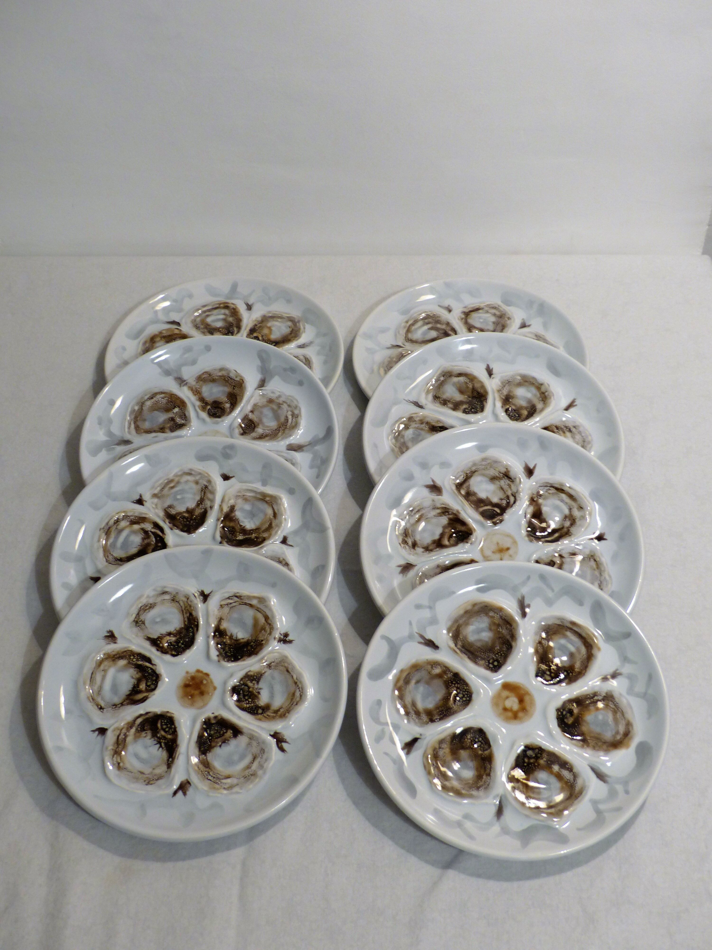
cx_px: 356
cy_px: 475
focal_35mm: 45
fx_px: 1234
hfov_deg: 32.2
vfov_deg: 42.1
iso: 125
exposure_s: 1/8
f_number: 2.8
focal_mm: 8.1
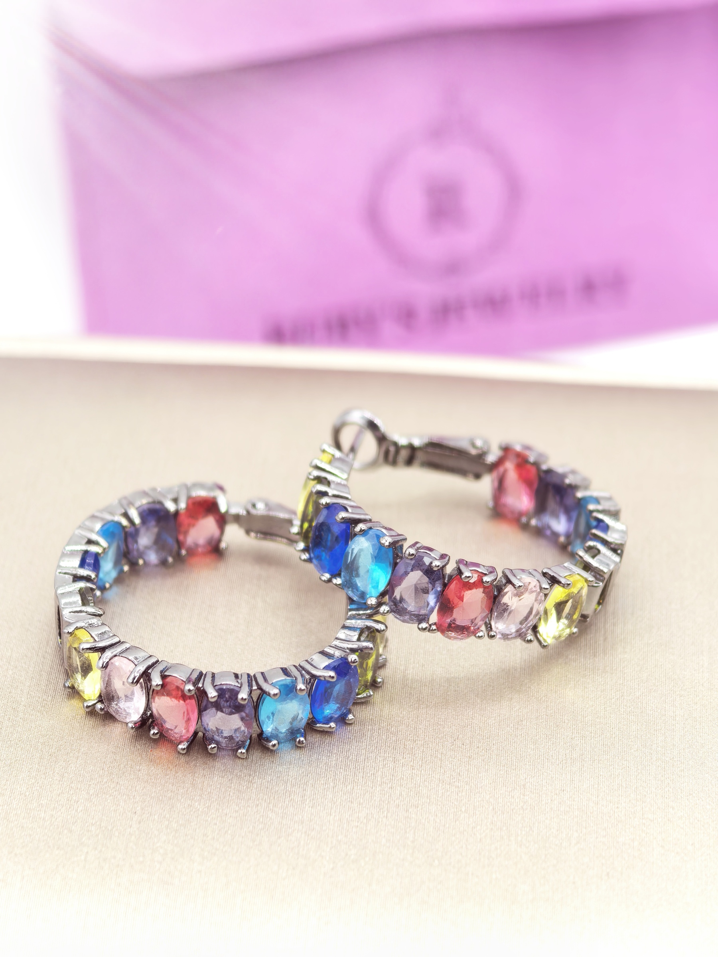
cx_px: 359
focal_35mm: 119
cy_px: 478
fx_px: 3291
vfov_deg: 16.6
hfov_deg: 12.5
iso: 125
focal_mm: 15
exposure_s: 1/100
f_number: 2.1
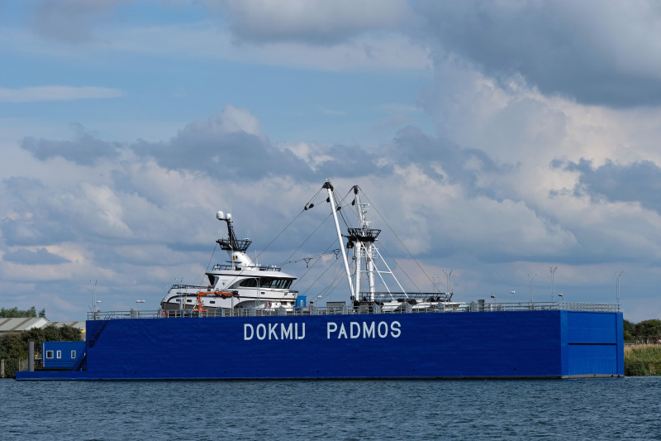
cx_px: 330
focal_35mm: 140
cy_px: 220
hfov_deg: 14.7
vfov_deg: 9.8
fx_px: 2570
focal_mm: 93.2
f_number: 11
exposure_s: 1/320
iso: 200
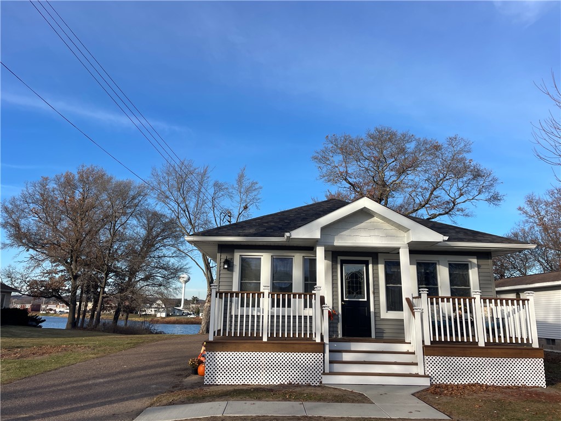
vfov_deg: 53.1
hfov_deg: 67.3
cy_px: 210
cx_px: 280
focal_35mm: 26
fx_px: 421
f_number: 1.6
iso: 32
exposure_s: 1/1984
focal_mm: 4.2
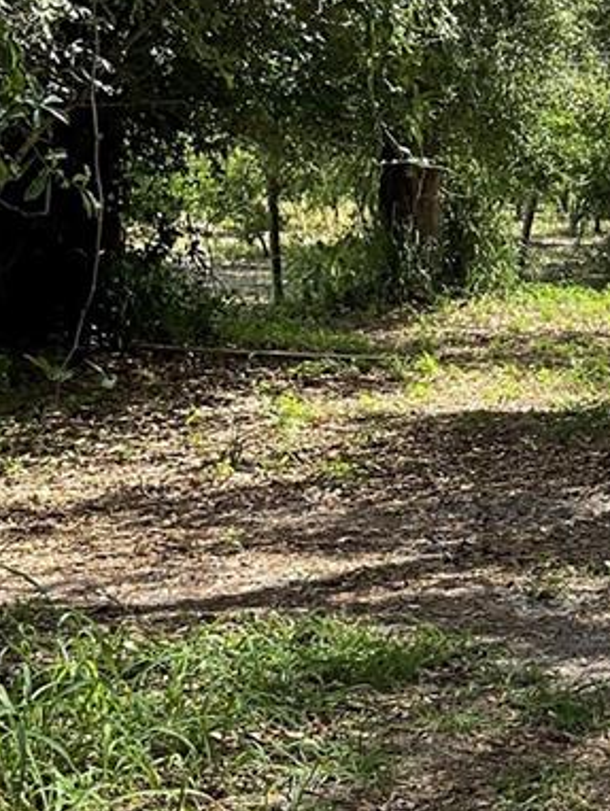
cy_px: 535
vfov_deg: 21.5
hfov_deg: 15.1
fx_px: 2136
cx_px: 918
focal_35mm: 91
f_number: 1.8
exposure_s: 1/674
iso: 16
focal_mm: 3
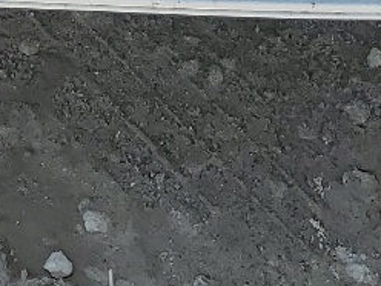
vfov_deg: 7.6
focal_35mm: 168
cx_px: 101
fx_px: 1849
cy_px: -590
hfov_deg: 11.7
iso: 50
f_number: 1.5
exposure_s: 1/1667
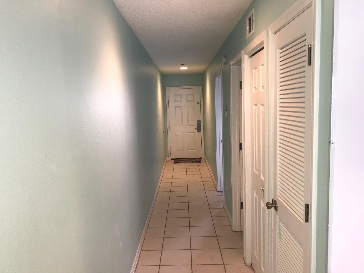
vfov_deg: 49.7
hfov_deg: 63.4
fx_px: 294
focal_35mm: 28
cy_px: 136
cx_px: 182
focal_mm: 3.99
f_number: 1.8
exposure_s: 1/30
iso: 32
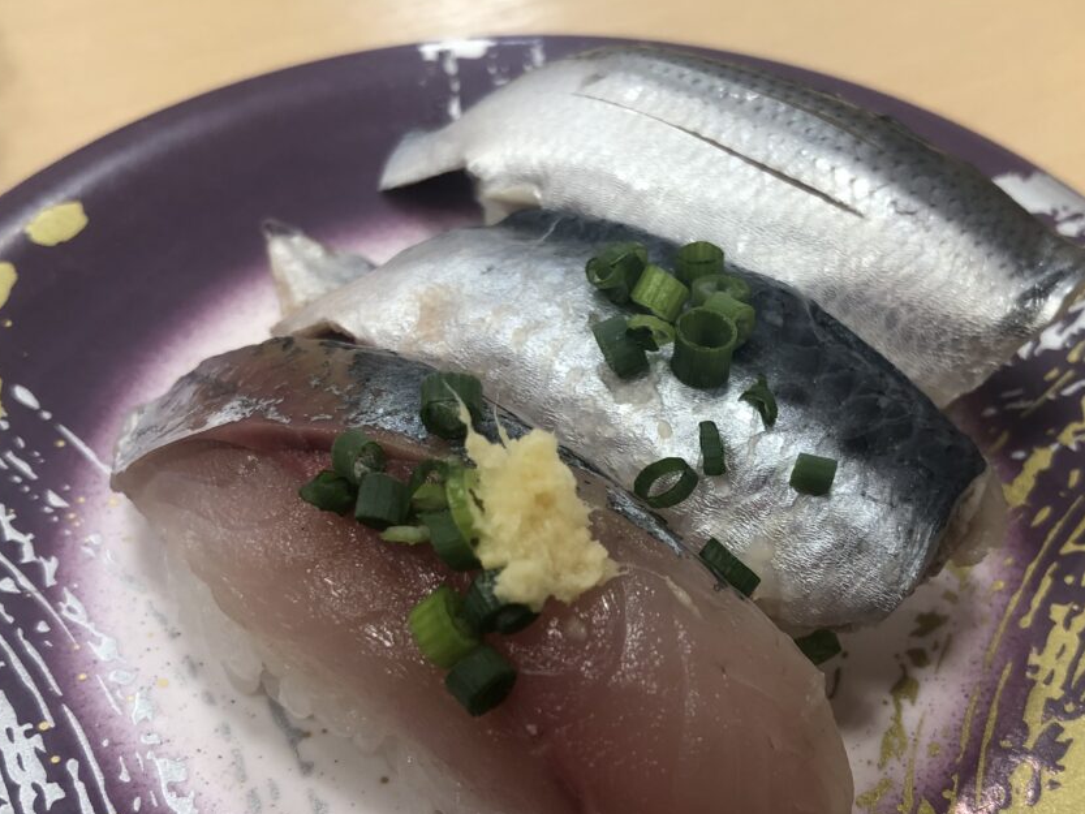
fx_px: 1348
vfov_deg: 33.5
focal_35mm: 43
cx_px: 585
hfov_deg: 43.8
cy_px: 487
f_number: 1.8
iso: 32
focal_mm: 4
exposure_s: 1/33
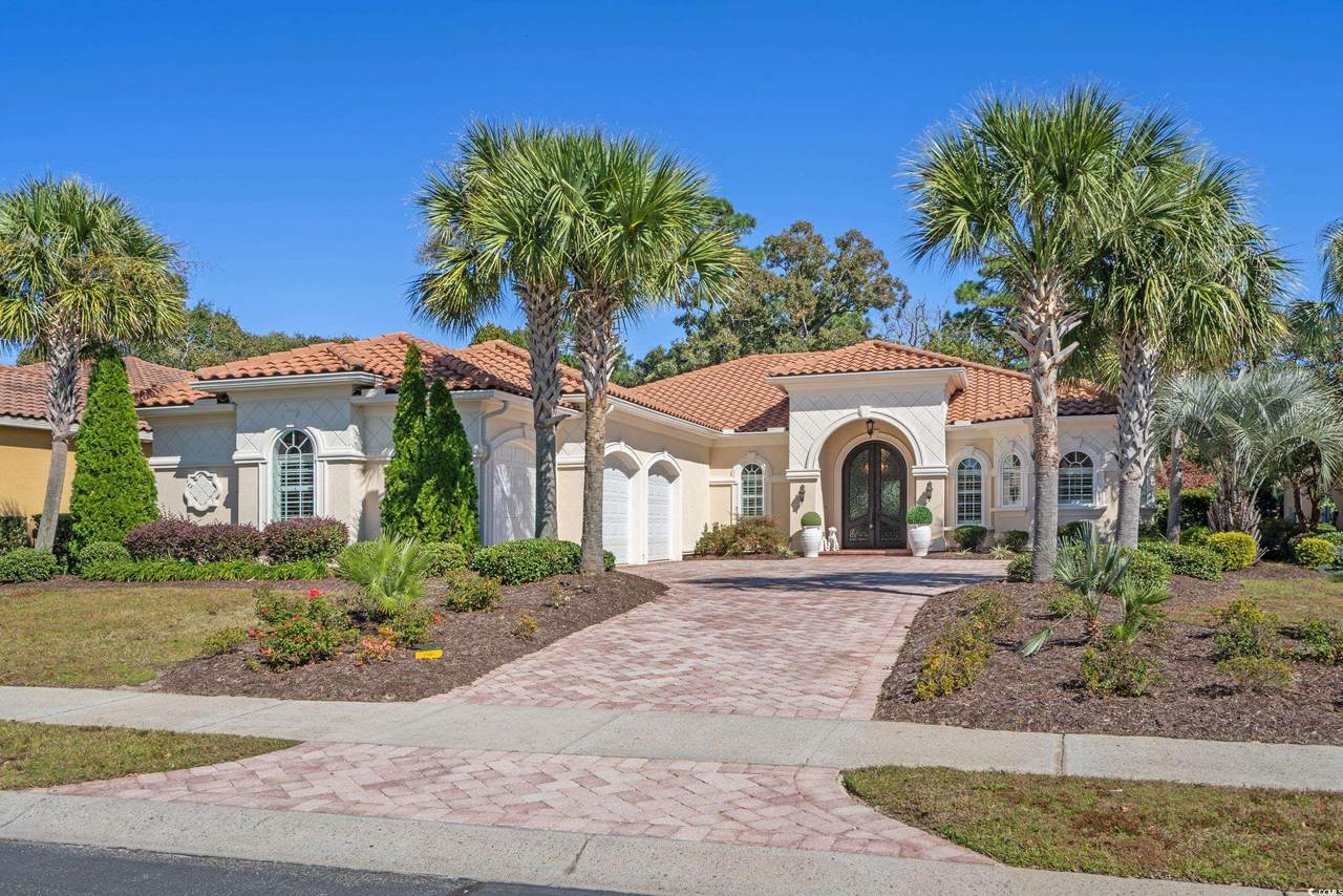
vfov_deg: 43.6
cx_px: 672
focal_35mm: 30
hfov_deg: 61.9
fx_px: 1119
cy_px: 448
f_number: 8
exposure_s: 1/60
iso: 80
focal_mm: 30
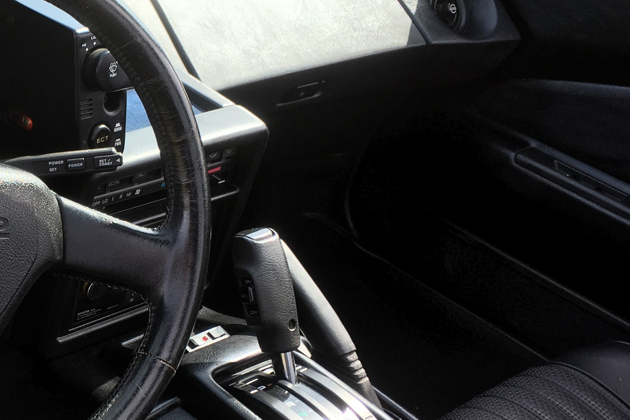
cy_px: 258
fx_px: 1137
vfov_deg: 20.9
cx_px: 26
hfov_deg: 29.3
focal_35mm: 65
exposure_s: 1/298
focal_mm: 4.15
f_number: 2.2
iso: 25
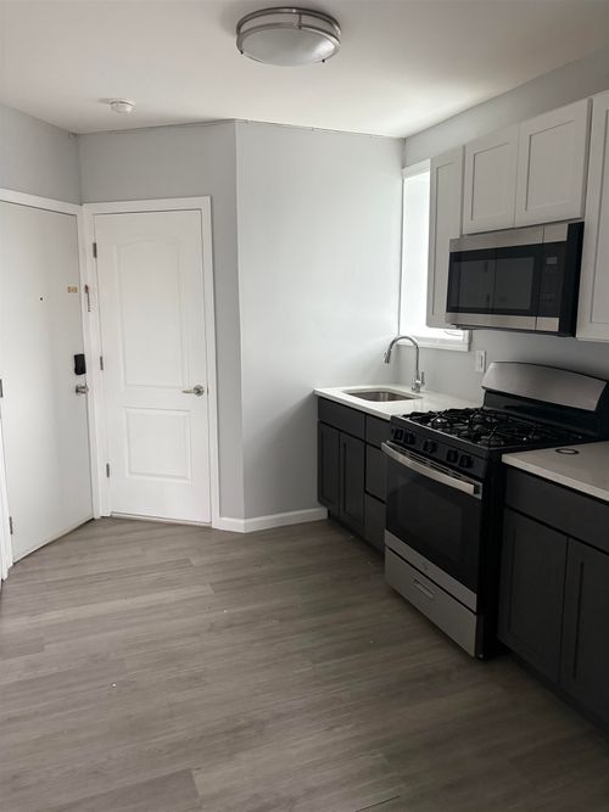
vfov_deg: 67.3
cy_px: 406
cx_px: 304
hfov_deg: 53.0
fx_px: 610
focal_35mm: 26
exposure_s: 1/60
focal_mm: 5.96
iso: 200
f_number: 1.6
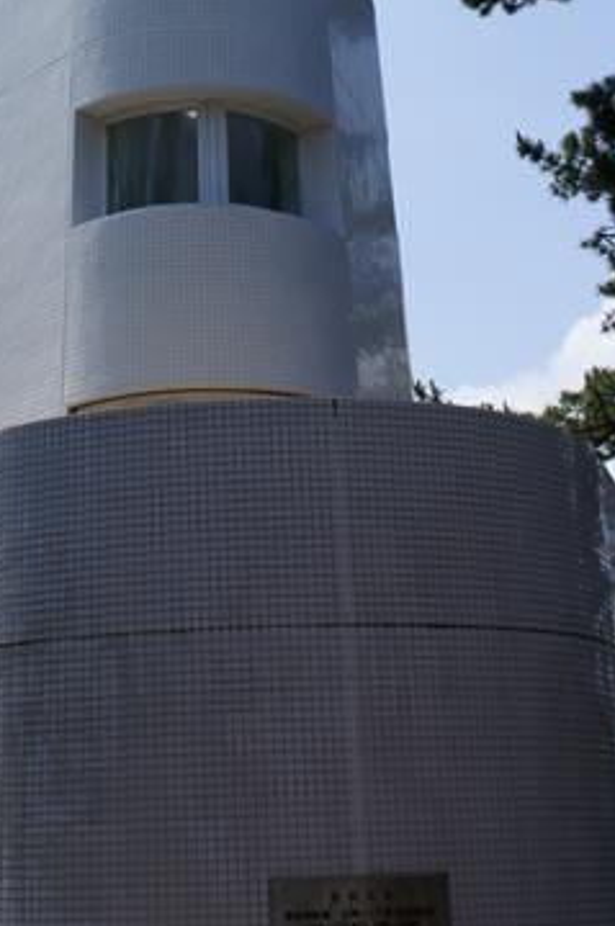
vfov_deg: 30.5
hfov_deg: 22.5
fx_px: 1542
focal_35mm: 60
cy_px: -46
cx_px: 214
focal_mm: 18
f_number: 11
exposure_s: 1/250
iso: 200
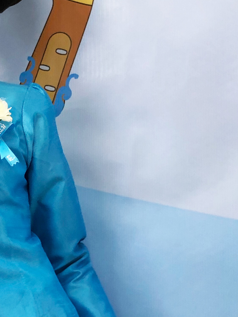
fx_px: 687
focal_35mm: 75
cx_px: -48
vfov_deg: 26.0
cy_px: 173
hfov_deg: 18.6
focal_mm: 4
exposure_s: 1/17
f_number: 1.8
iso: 64
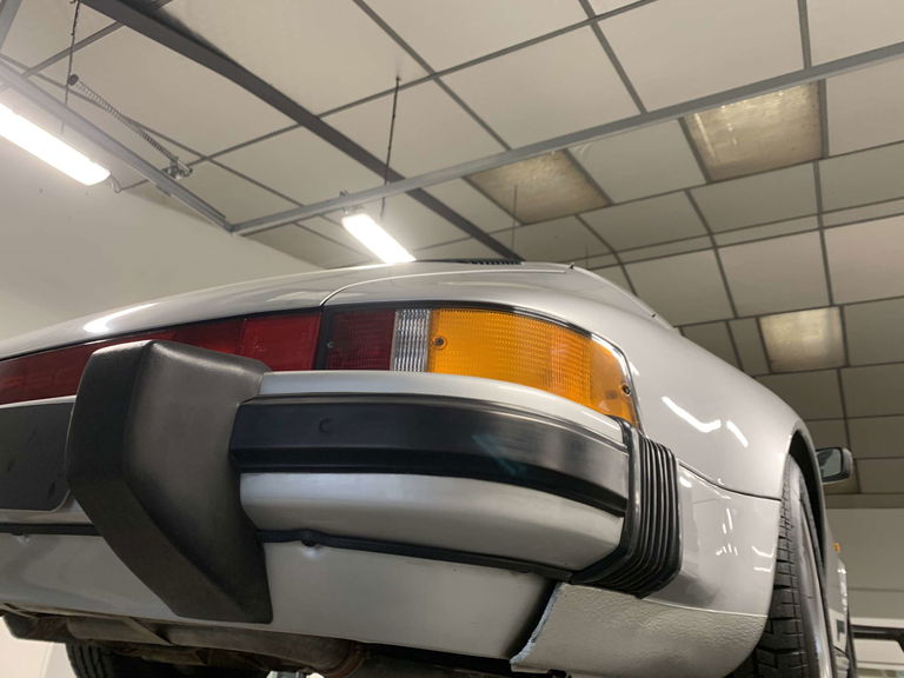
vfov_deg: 53.1
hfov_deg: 67.3
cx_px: 452
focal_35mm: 26
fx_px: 679
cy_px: 339
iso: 100
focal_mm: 4.25
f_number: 1.8
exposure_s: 1/50
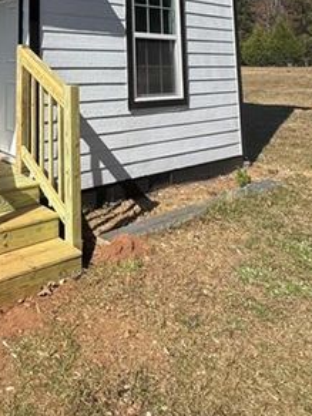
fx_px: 385
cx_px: 4
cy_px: 14
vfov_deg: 48.3
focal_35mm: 32
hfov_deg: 39.3
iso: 50
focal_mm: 2.22
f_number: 2.2
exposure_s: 1/2494
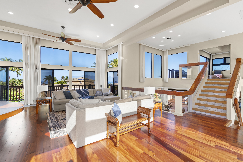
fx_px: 108
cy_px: 81
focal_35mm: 16
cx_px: 122
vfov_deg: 73.7
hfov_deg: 96.7
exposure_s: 1/13
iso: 100
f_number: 8
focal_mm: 16
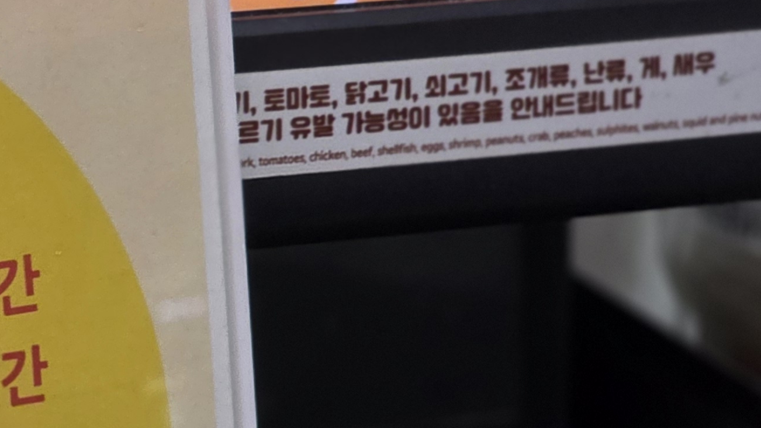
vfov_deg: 5.3
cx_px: -378
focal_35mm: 231
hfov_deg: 9.1
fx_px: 4661
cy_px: 309
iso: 250
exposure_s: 1/120
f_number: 2.4
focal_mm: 7.9
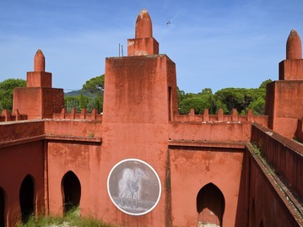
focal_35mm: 27
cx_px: 139
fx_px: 236
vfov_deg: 51.3
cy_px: 111
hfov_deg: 65.2
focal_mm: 24
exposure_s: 1/200
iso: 200
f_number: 18
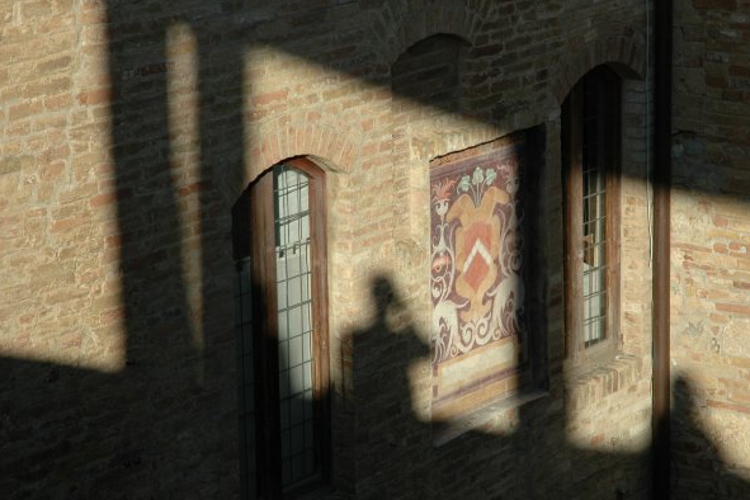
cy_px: 256
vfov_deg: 10.7
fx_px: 2666
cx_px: 453
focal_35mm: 128
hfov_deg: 16.0
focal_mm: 70
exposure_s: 1/400
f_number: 10
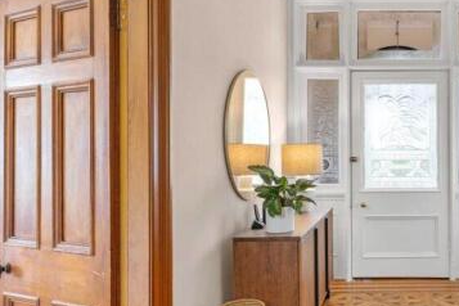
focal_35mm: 33
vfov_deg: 40.0
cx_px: 399
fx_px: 421
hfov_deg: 51.6
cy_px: 161
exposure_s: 1/1.25
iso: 250
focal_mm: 18
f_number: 8
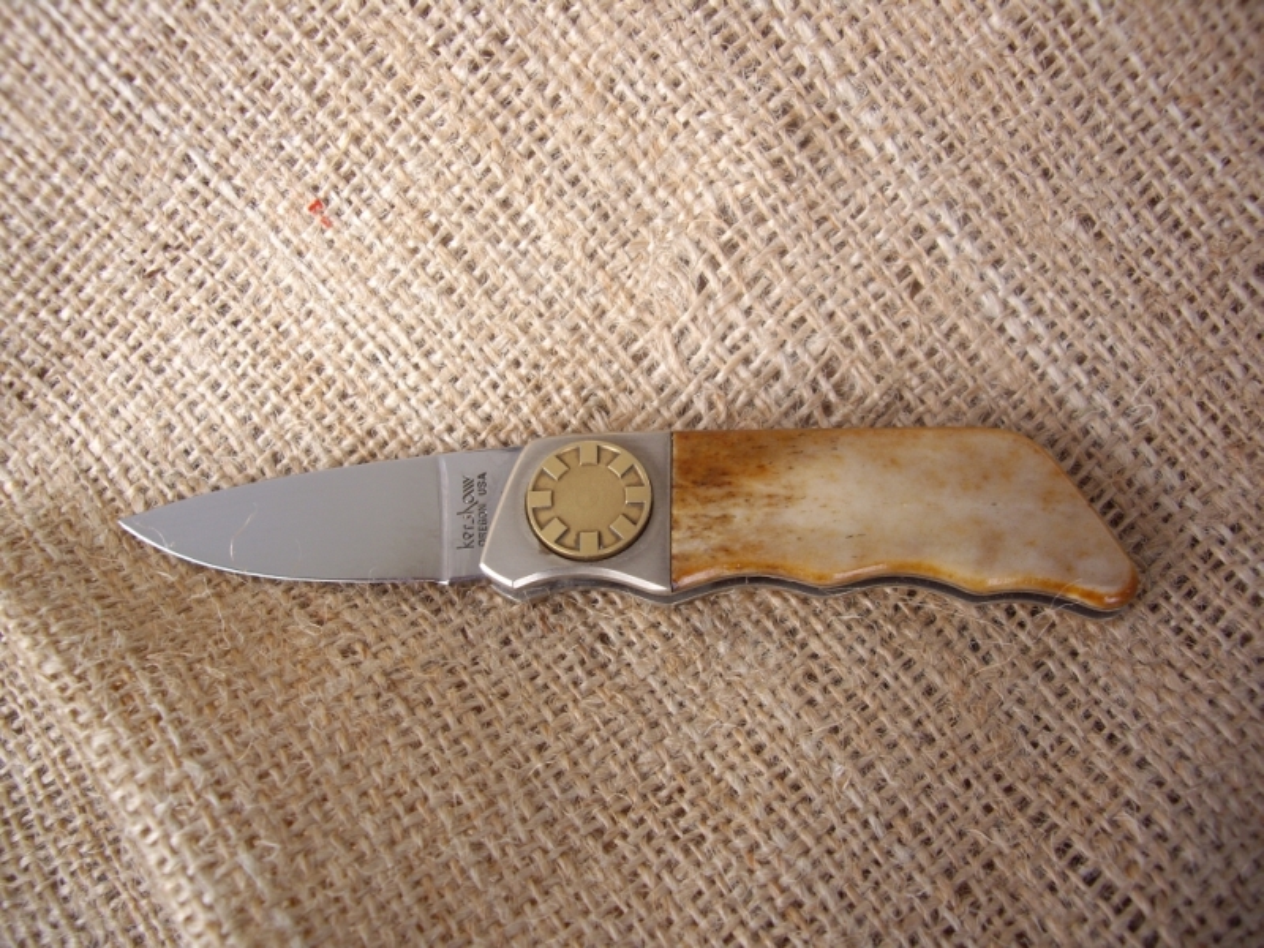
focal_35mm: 38
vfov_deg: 37.7
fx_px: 1388
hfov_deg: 49.0
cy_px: 474
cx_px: 632
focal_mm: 7.9
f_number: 2.8
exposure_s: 1/100
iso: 100
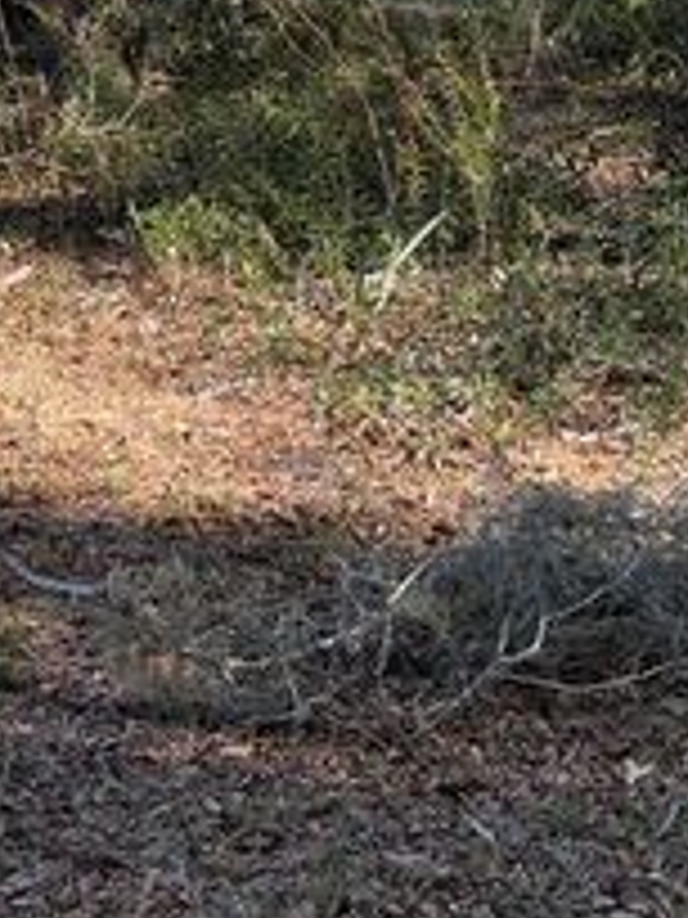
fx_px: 2253
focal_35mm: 85
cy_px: -79
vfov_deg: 21.9
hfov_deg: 17.2
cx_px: 139
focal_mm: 4.2
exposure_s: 1/394
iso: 32
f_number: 1.6
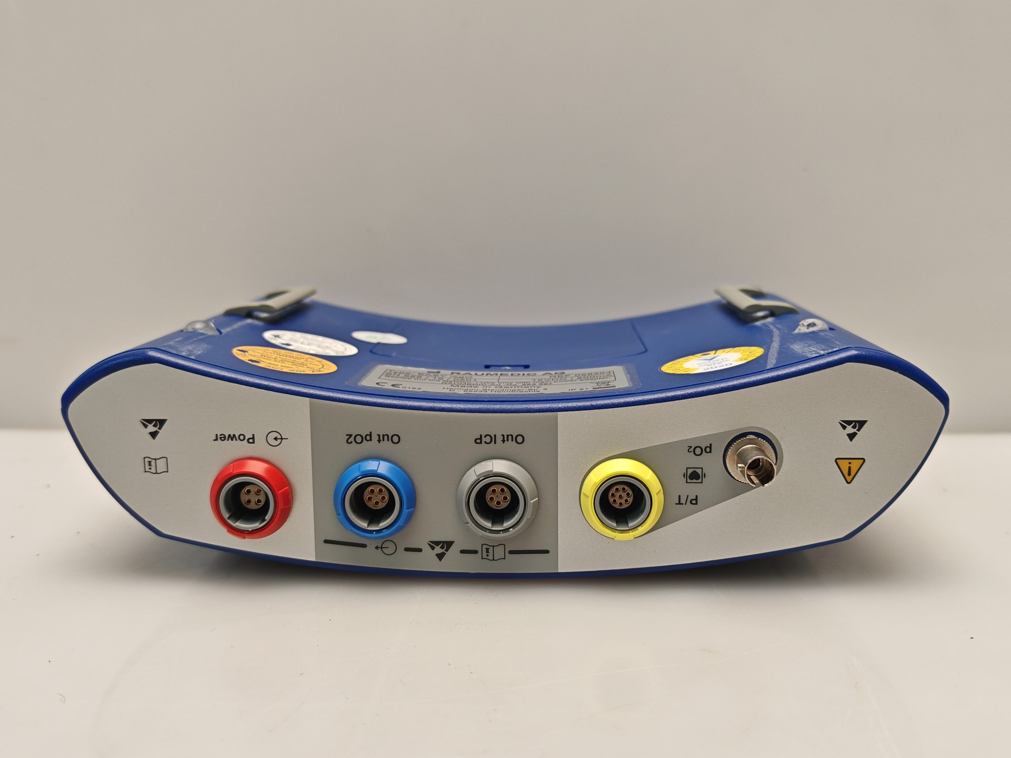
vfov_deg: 41.8
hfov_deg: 54.0
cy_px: 379
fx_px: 993
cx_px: 506
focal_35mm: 34
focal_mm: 6.83
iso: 160
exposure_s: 1/100
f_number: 2
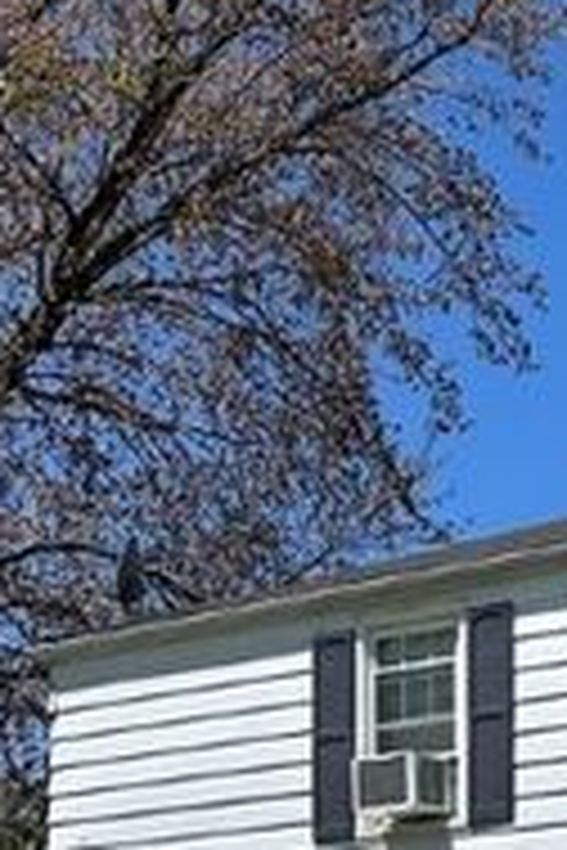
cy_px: 1073
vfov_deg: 21.2
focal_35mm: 88
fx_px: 2079
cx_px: 882
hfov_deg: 14.4
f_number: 1.78
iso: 80
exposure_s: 1/6623
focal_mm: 6.86
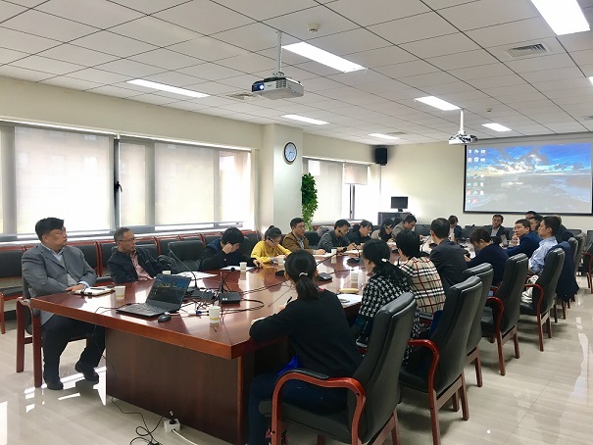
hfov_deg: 61.6
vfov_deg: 48.2
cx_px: 296
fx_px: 497
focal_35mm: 29
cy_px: 222
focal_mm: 4.15
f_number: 2.2
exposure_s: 1/33
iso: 80
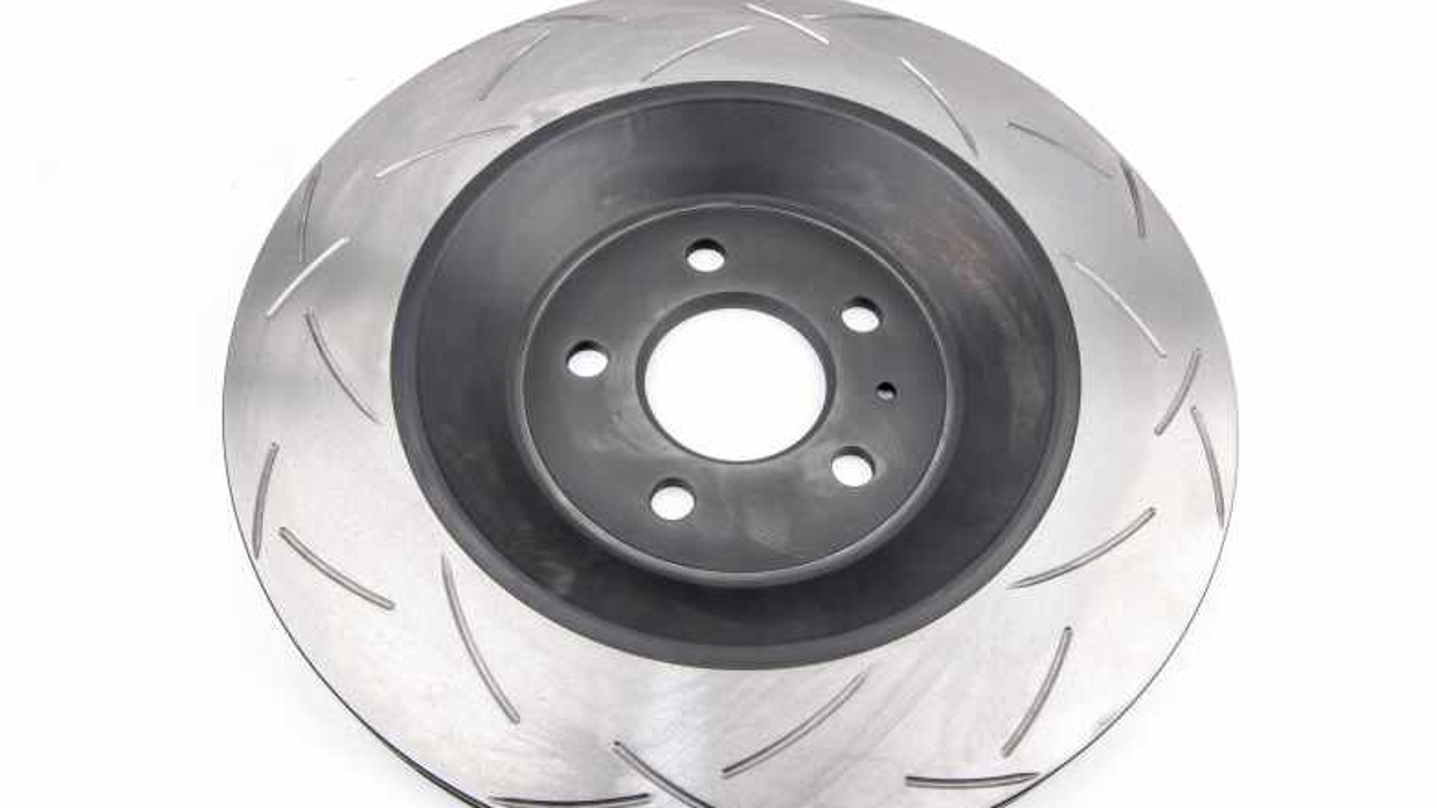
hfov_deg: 64.3
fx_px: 1143
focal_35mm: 30
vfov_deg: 38.9
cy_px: 430
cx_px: 711
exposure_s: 1/160
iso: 200
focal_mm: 28
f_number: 22
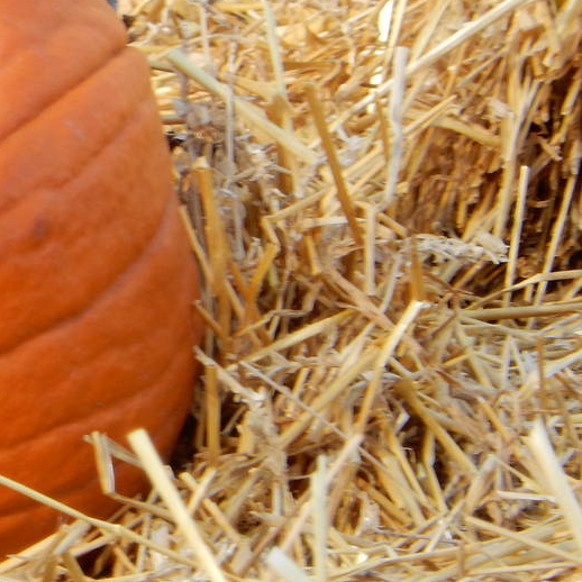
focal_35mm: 1046
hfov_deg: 1.7
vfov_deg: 1.7
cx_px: -155
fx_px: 19897
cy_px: 228
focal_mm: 68.7
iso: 125
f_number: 6.2
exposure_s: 1/80
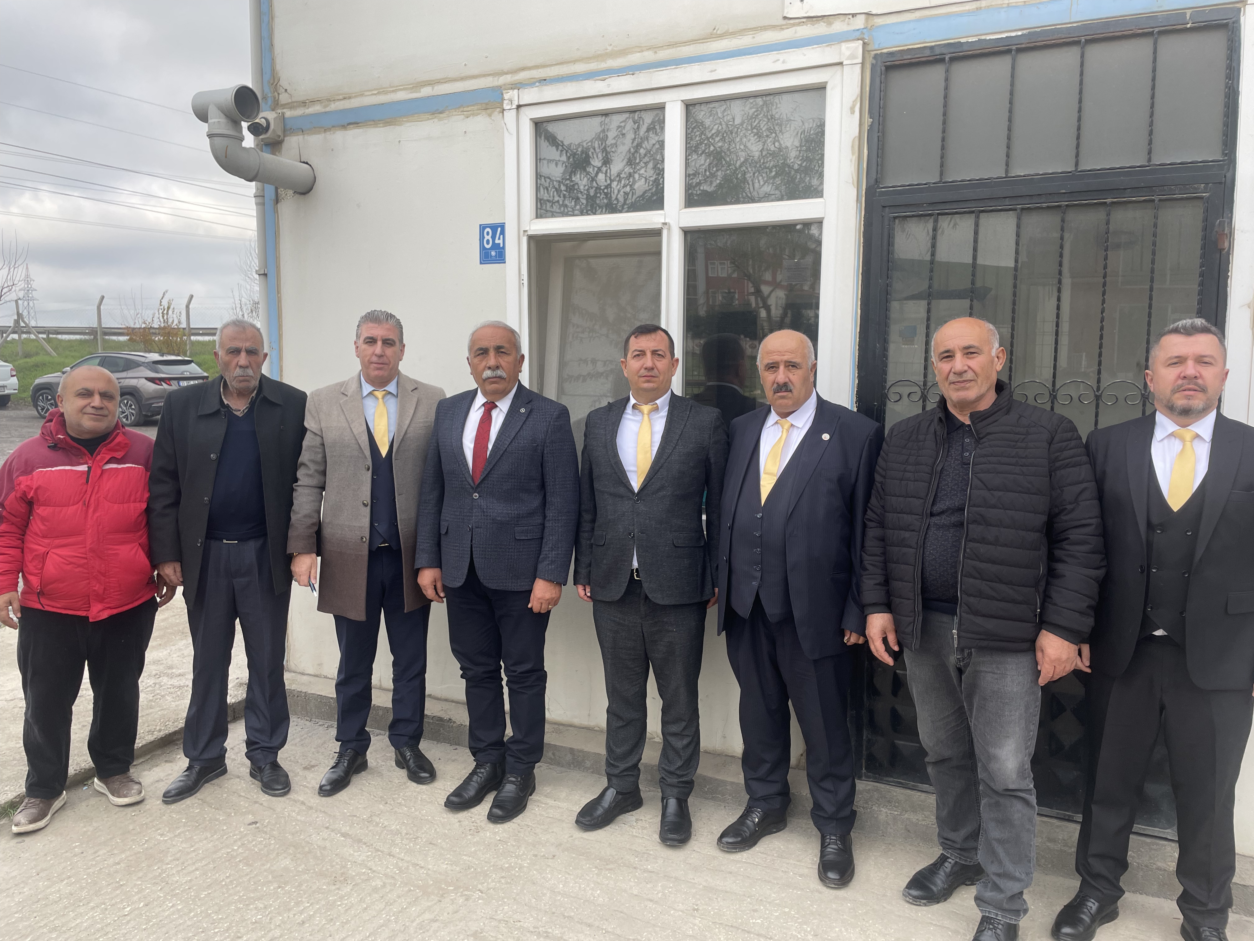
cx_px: 627
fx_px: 942
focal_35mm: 26
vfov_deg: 53.1
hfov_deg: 67.3
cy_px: 470
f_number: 1.6
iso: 32
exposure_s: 1/346
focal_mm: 4.2
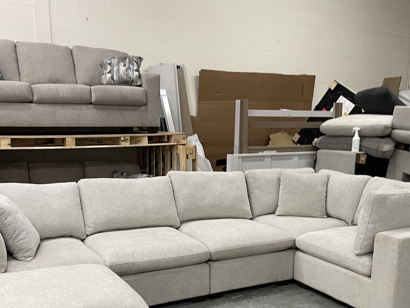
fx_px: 450
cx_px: 190
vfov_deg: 37.0
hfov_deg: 48.9
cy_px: 222
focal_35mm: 38
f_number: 1.6
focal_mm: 5.1
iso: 160
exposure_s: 1/60
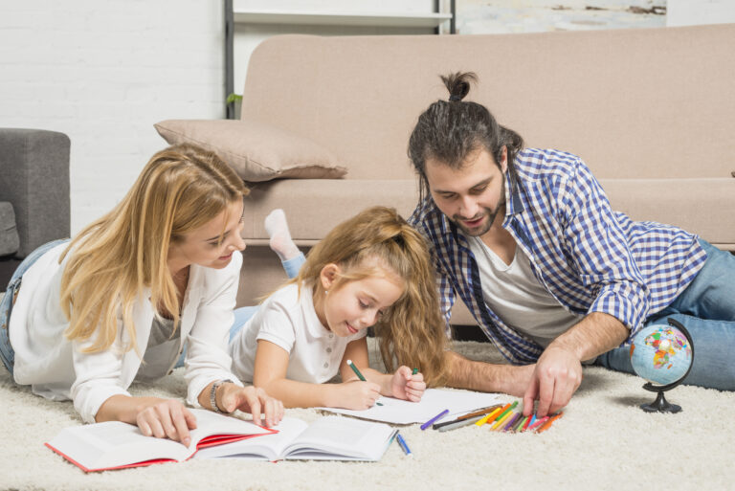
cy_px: 246
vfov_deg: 27.0
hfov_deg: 39.6
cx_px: 368
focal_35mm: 50
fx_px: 1021
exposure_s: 1/160
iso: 125
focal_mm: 50
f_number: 5.6
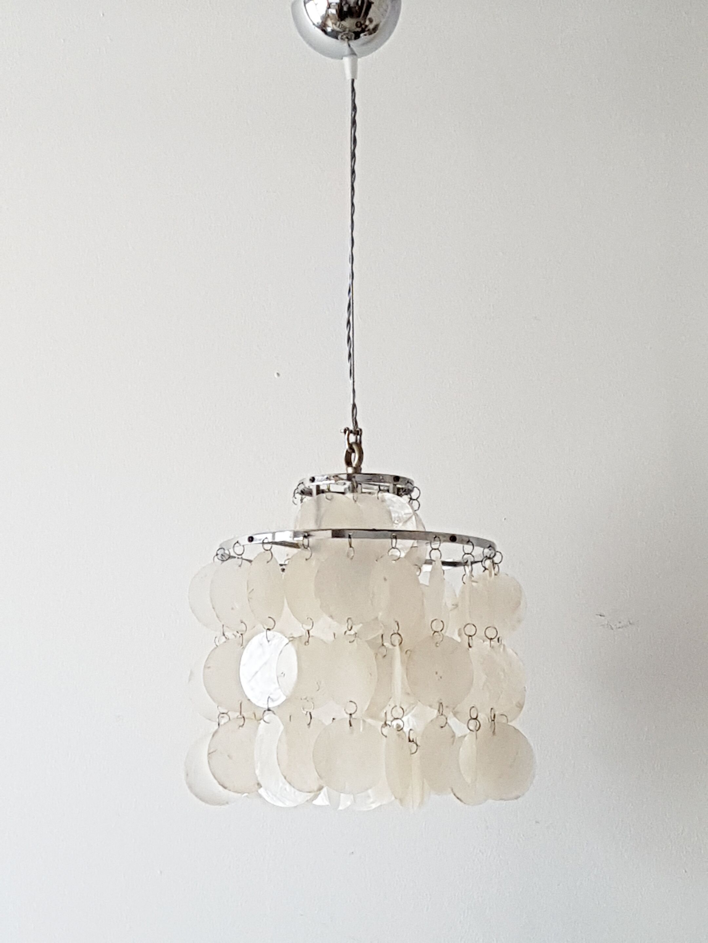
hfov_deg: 53.1
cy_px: 472
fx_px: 709
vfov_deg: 67.3
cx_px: 354
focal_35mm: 26
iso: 80
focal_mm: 4.2
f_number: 1.7
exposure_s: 1/100
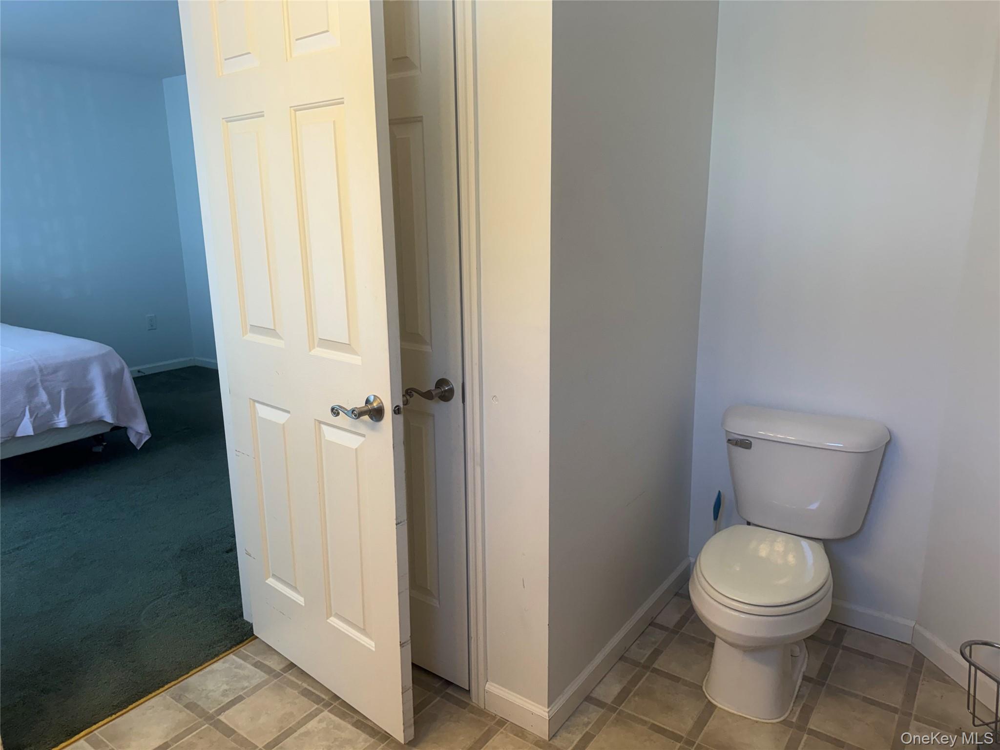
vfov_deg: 56.8
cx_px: 500
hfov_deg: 71.6
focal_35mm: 24
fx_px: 693
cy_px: 375
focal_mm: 6.76
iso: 125
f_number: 1.78
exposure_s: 1/120
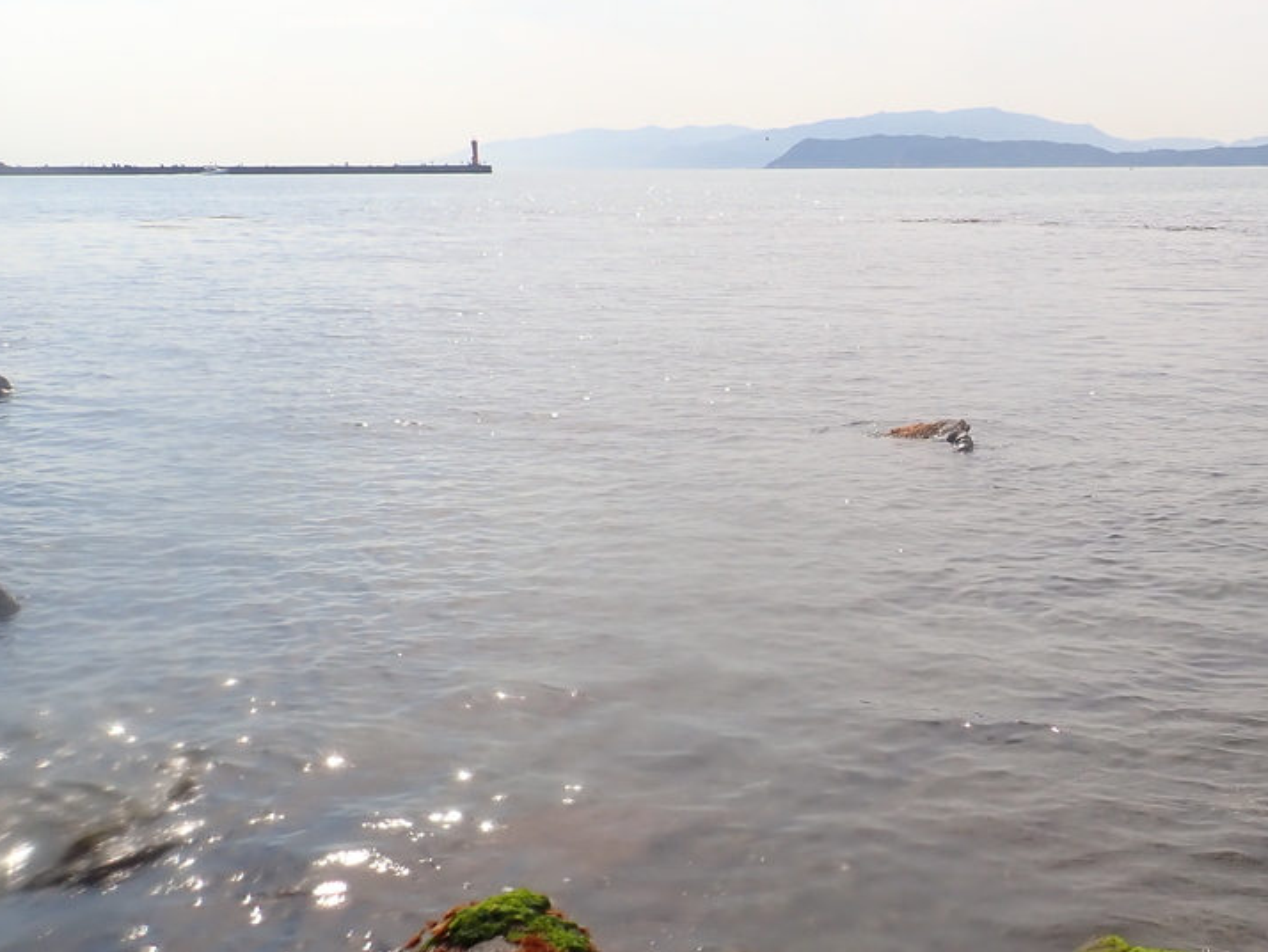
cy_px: 629
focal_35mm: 42
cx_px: 959
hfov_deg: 43.3
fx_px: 1539
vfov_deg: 34.1
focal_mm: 4.5
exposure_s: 1/200
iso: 100
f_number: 8
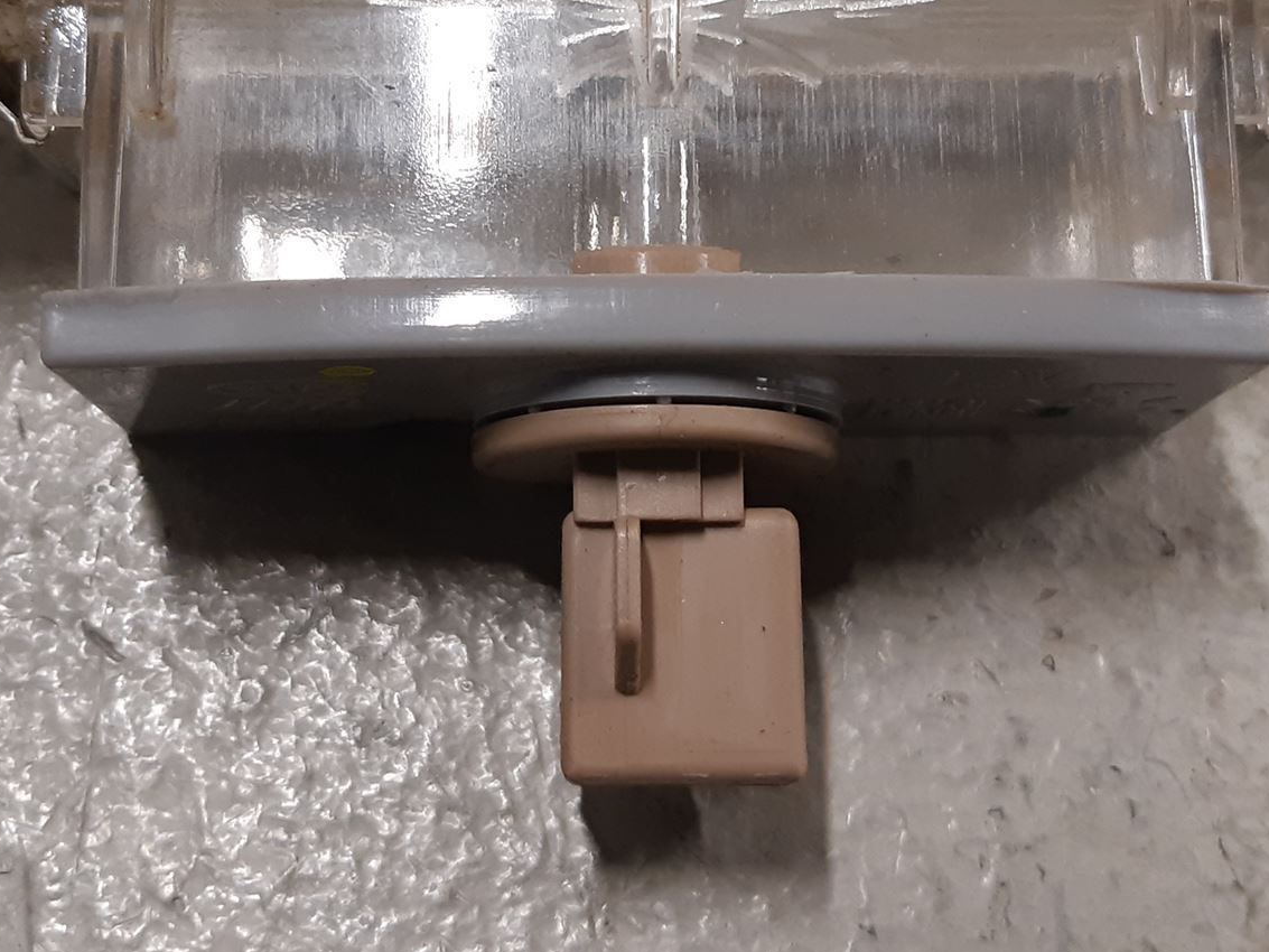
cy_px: 260
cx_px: 610
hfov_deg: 40.4
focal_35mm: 47
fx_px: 1723
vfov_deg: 30.5
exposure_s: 1/50
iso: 160
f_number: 1.7
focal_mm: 3.93
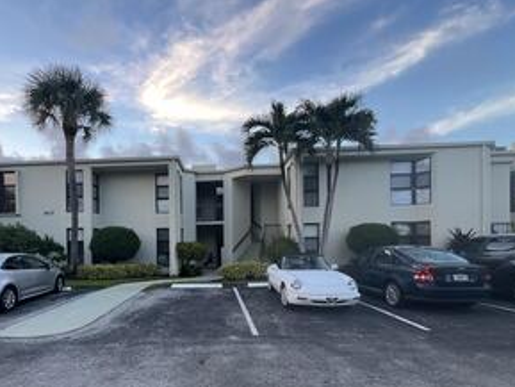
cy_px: 253
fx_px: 268
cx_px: 210
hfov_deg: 86.8
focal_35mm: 18
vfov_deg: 69.9
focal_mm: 1.57
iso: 125
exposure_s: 1/99
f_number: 1.8
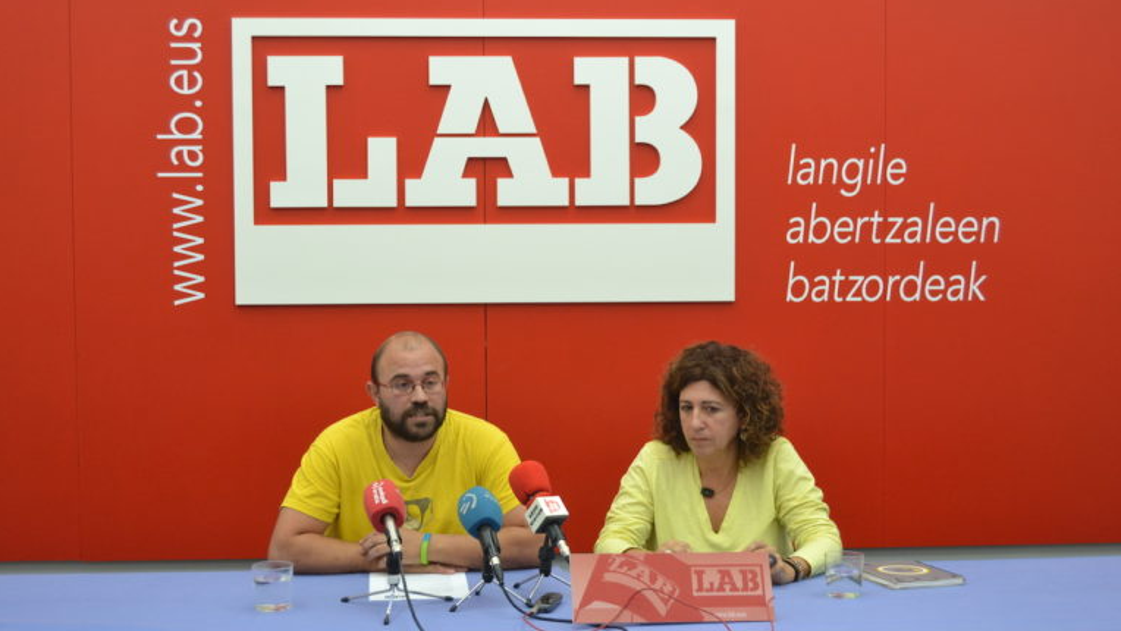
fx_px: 1784
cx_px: 559
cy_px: 314
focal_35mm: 60
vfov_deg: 20.1
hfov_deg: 34.9
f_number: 4.8
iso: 1000
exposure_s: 1/60
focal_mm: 38
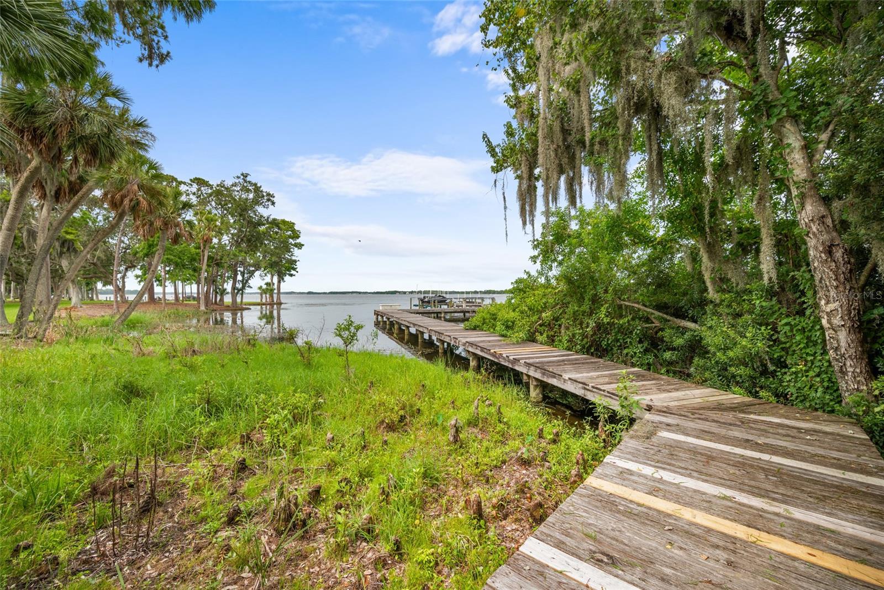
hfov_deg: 104.2
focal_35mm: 14
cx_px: 442
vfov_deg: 81.2
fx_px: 344
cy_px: 295
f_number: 6.3
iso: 250
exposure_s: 1/1000
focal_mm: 14
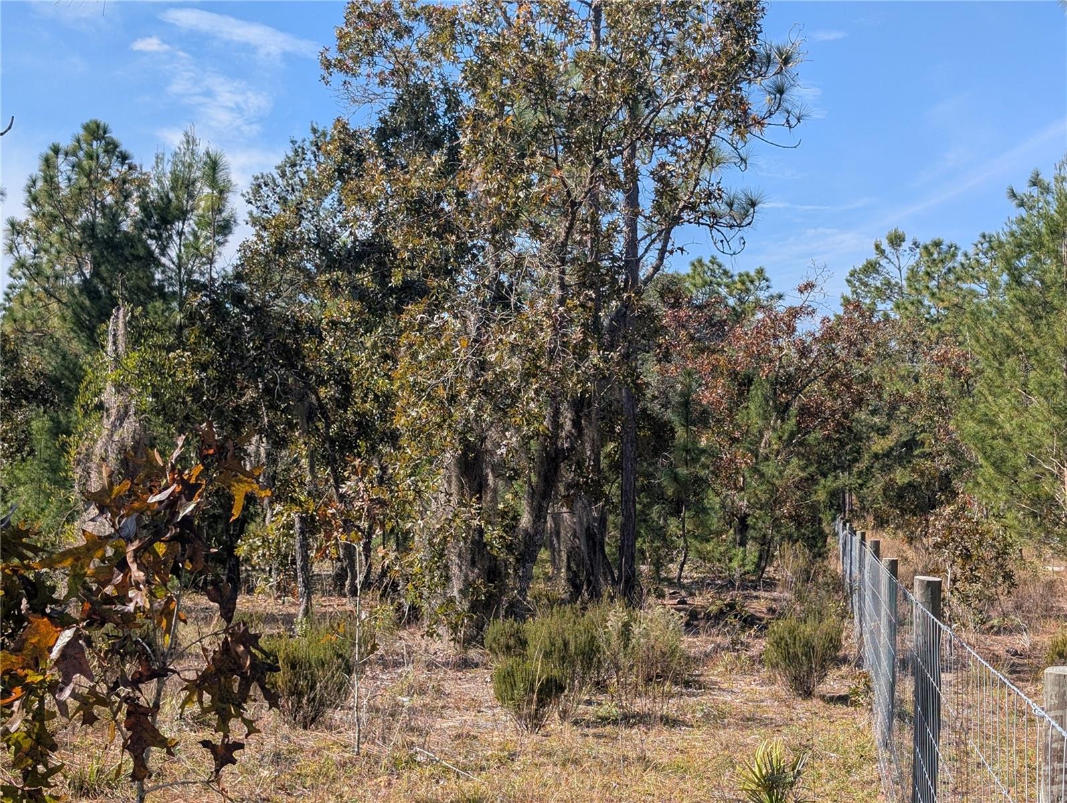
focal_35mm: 49
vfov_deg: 29.7
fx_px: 1512
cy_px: 402
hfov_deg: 38.9
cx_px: 534
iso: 21
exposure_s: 1/853
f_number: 1.68
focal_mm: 6.9
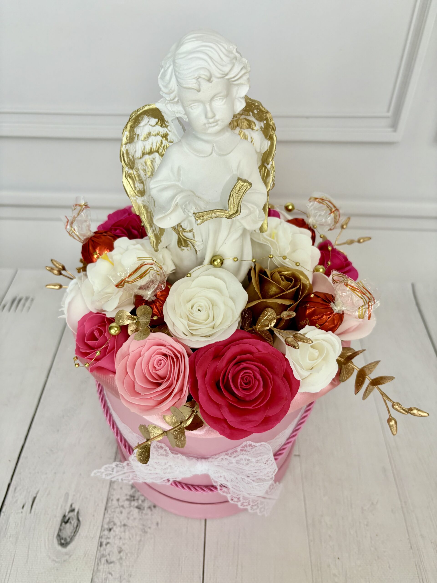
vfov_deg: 67.3
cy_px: 292
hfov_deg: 53.1
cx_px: 218
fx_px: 438
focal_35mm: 26
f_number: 1.6
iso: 50
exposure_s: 1/861
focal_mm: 5.96
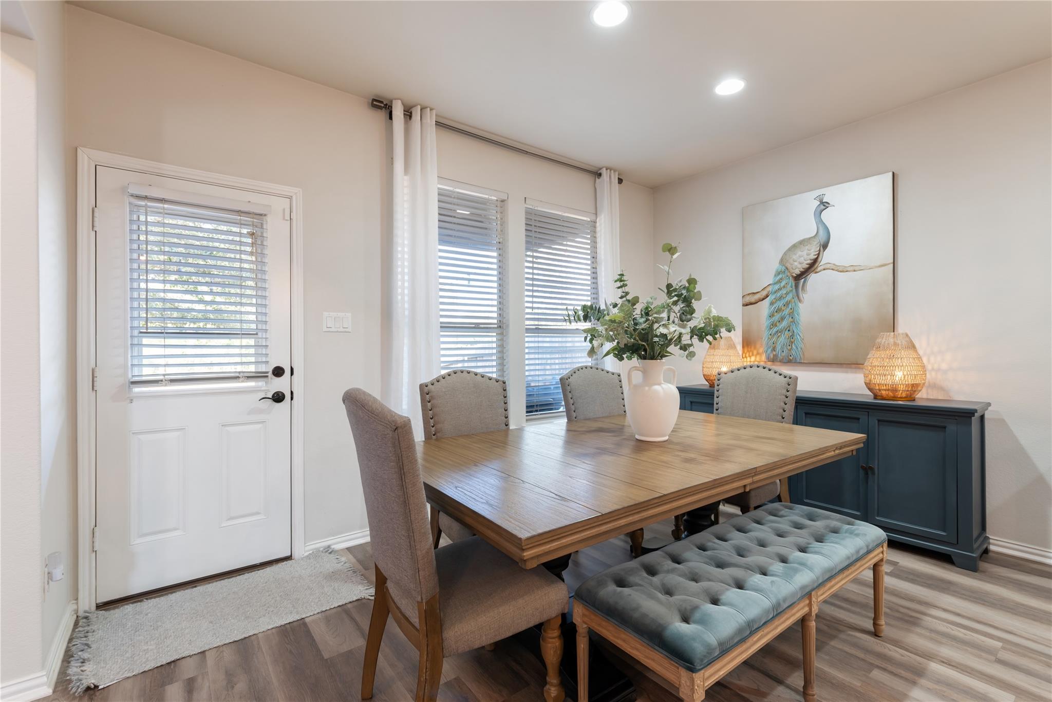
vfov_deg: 73.8
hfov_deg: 96.7
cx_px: 526
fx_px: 468
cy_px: 351
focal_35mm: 16
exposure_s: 1/2.5
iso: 400
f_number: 8
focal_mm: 16
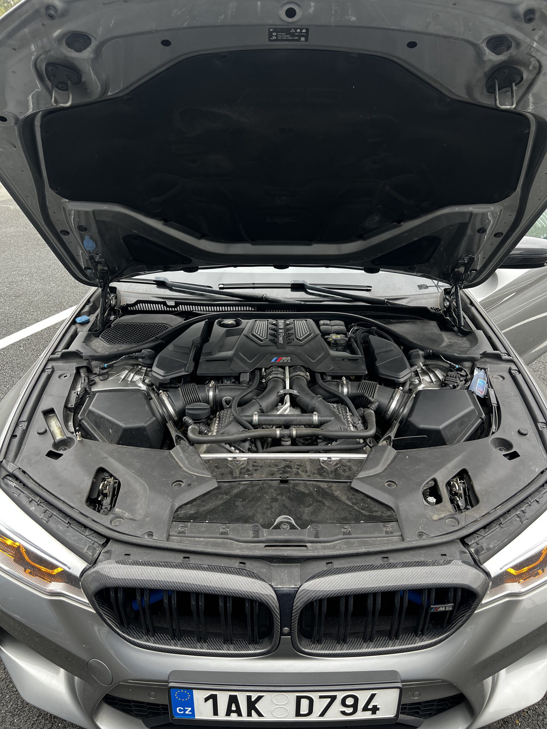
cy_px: 364
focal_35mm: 26
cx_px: 274
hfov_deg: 53.1
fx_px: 548
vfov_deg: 67.3
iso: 64
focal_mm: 5.7
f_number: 1.5
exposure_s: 1/121
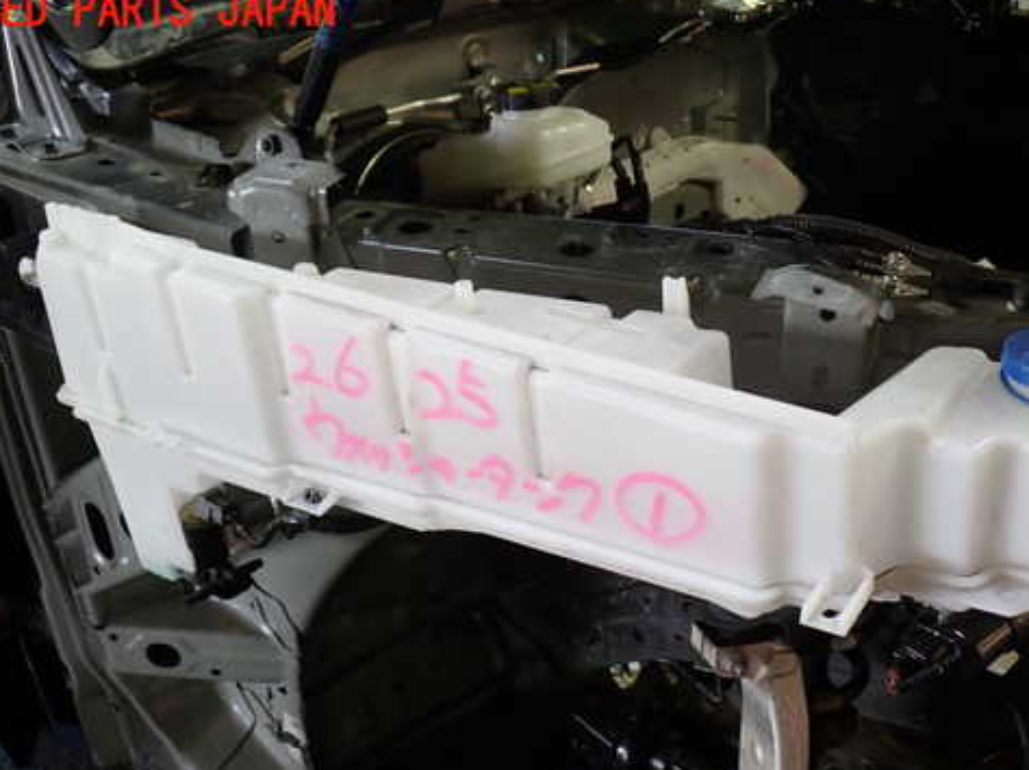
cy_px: 473
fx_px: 1129
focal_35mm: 38
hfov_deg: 48.8
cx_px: 593
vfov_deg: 37.5
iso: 200
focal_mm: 5.4
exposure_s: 1/60
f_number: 2.3
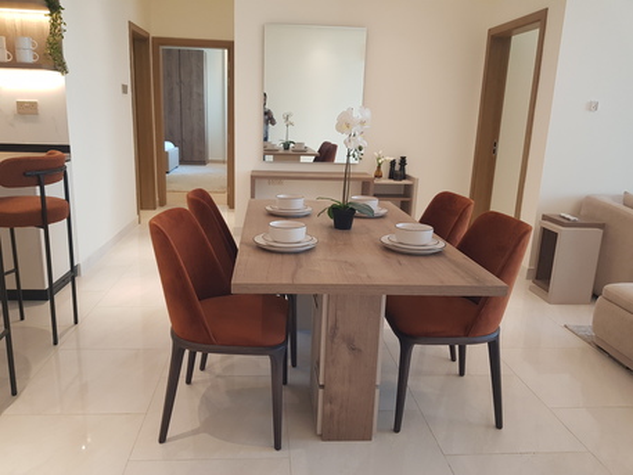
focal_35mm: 26
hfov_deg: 67.3
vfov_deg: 53.1
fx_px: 476
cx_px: 316
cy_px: 238
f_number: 1.7
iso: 100
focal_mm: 4.2
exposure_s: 1/50
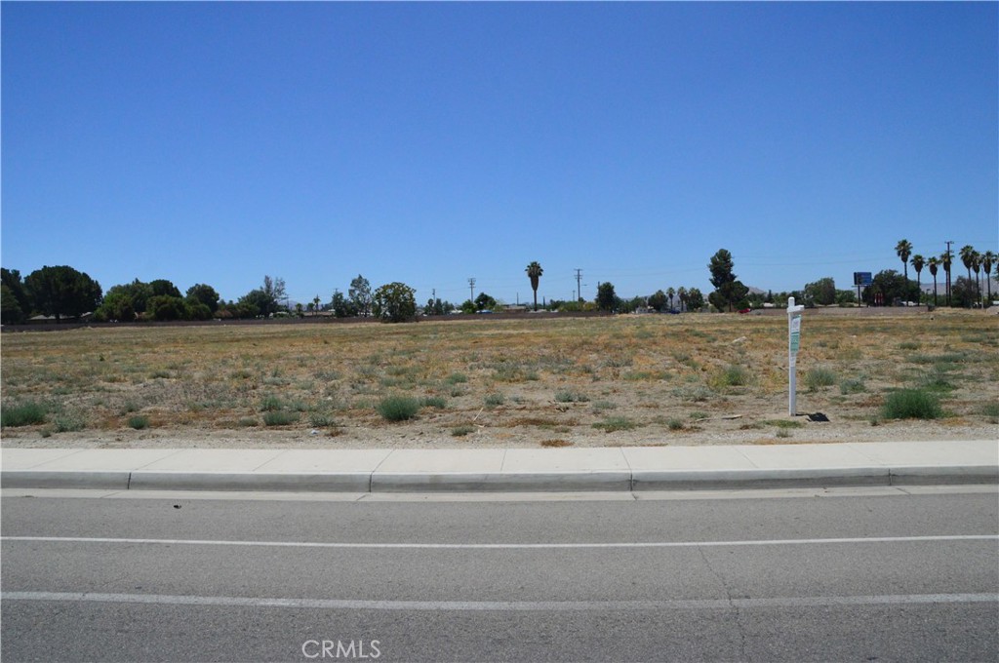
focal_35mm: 27
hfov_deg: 67.4
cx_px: 500
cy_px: 332
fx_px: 748
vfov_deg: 47.8
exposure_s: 1/4000
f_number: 13
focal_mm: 18
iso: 1600
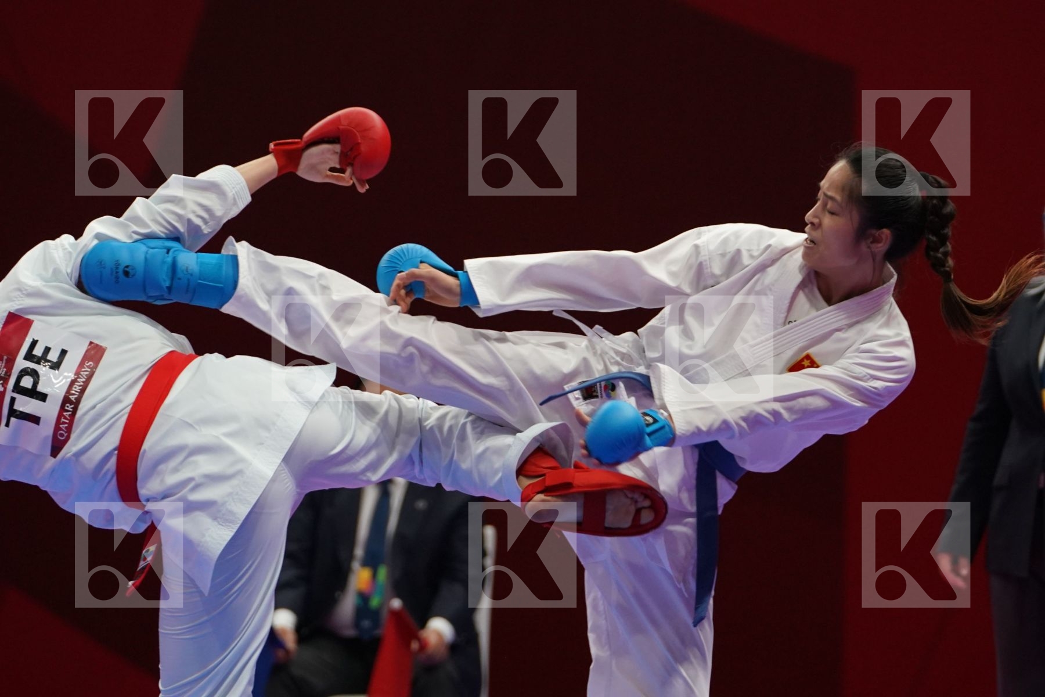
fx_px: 9433
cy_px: 348
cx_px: 522
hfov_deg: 6.3
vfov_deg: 4.2
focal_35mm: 325
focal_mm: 217
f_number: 4
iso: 2000
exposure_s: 1/1000
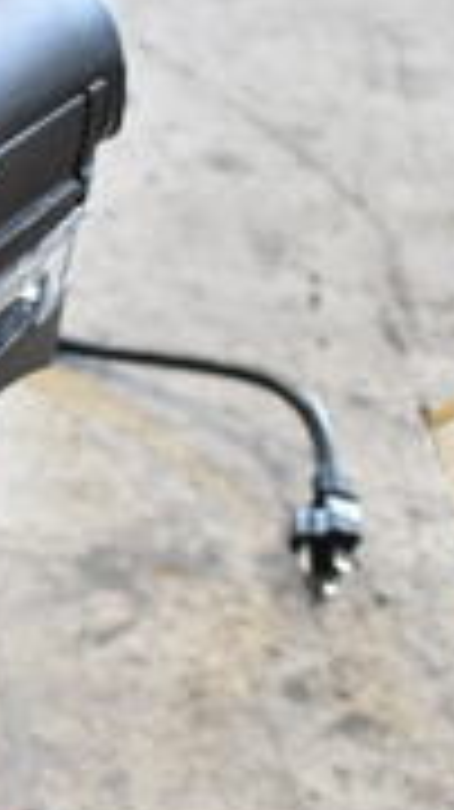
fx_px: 2058
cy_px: 536
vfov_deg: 22.2
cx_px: -562
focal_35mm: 96
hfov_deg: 11.0
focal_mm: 18
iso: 800
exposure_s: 1/30
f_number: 3.5
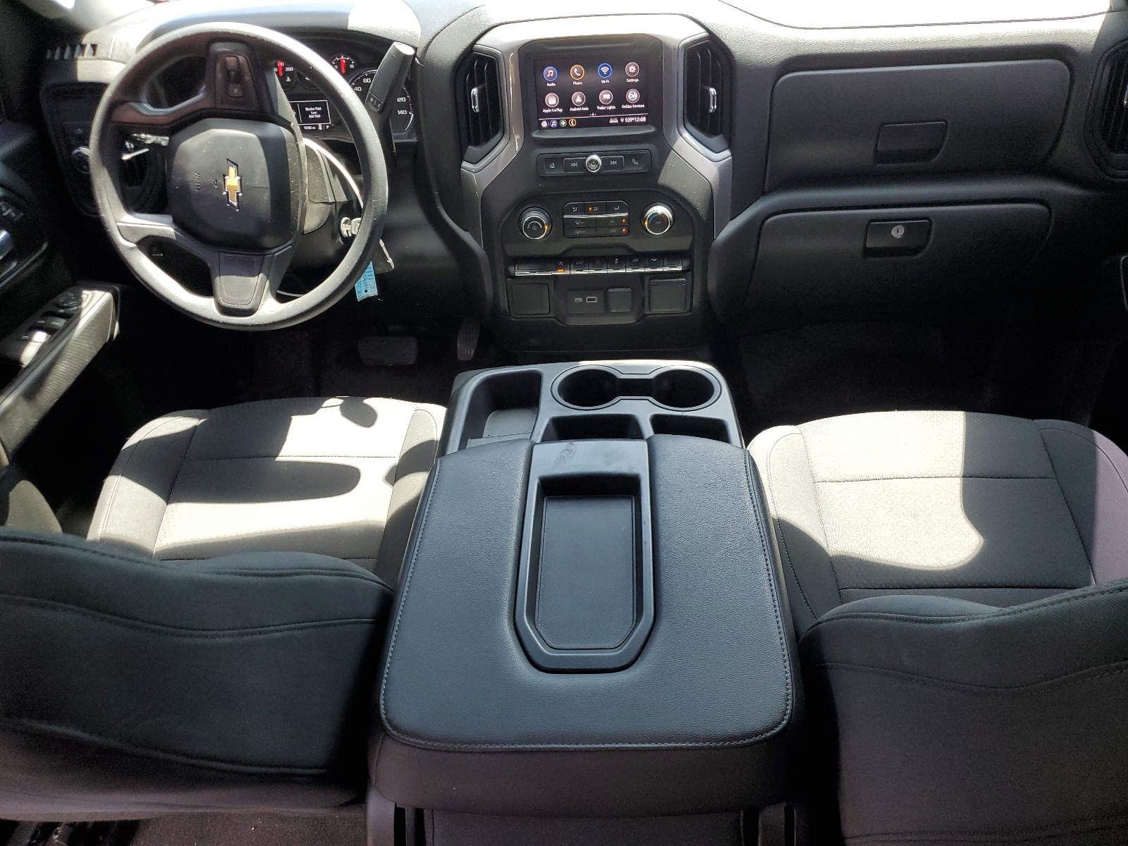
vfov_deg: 53.1
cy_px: 423
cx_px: 564
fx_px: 847
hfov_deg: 67.3
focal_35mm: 26
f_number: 1.5
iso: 89
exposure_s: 1/120
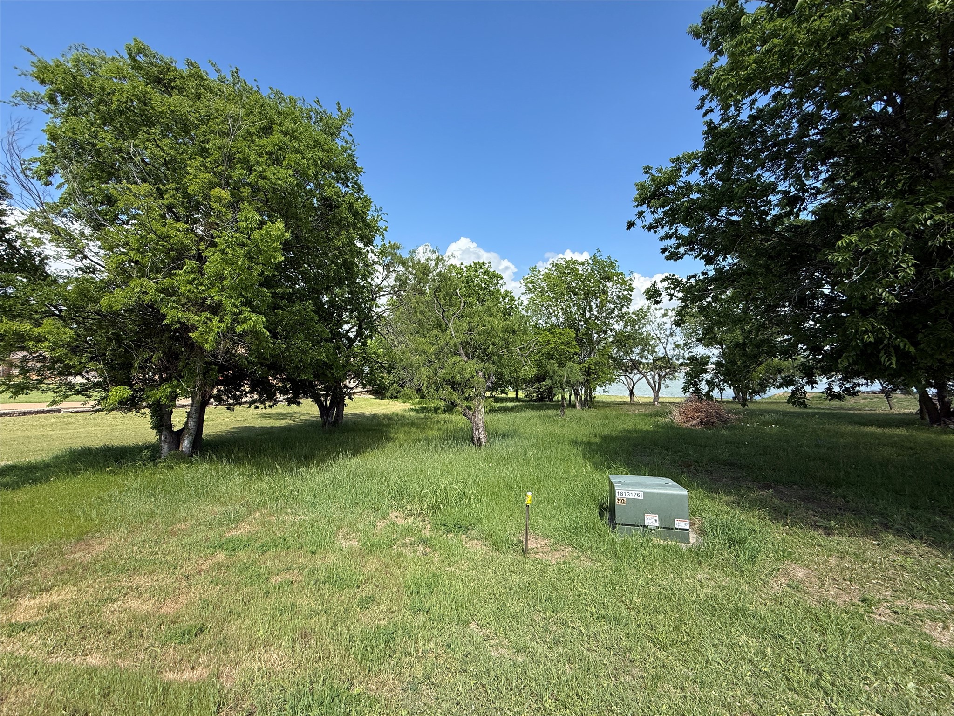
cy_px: 358
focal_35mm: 14
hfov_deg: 102.1
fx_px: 386
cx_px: 477
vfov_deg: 85.7
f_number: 2.2
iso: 80
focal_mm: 2.22
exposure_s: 1/1613
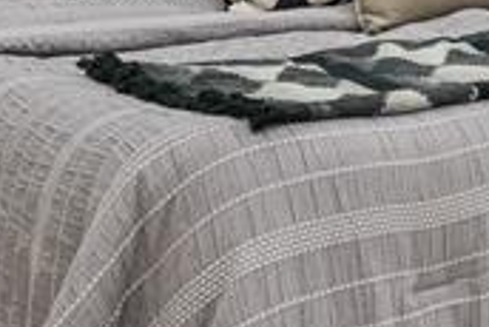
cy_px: -208
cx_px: 691
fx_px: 1332
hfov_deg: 18.8
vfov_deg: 13.0
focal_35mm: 98
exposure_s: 1/30
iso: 3200
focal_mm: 11
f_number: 6.3
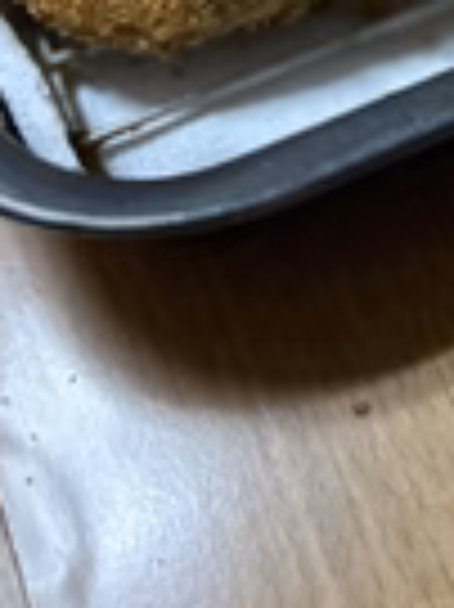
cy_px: -135
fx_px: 1349
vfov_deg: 23.1
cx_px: 643
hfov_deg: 17.5
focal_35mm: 77
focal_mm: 5.7
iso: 400
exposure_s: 1/33
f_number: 1.5
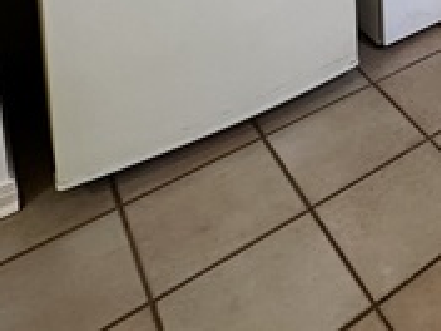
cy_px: -268
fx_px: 650
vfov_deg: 20.2
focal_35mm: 51
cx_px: 576
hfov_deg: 29.8
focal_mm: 2.22
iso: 200
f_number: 2.2
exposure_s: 1/60
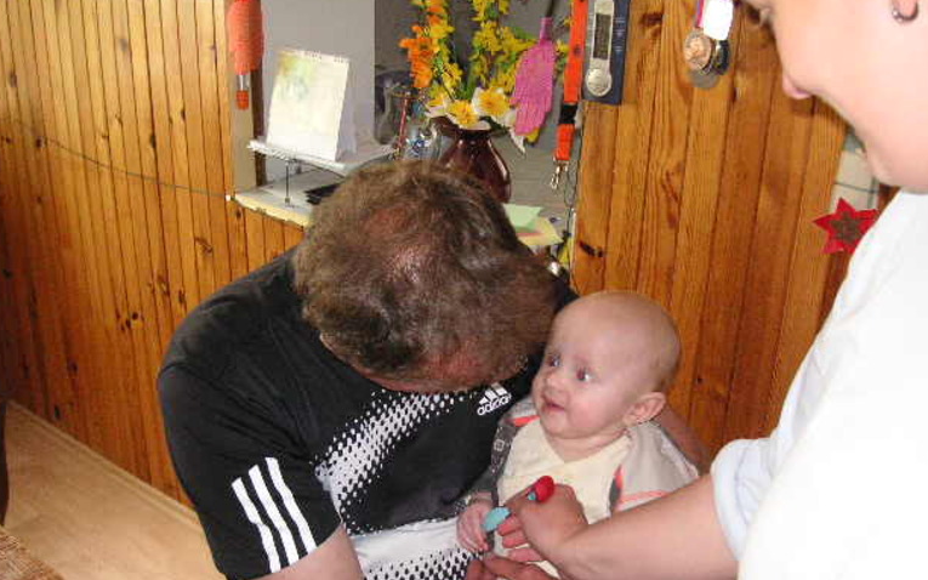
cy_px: 354
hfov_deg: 48.2
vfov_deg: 31.1
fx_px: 1037
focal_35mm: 41
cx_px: 467
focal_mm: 6.1
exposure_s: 1/45
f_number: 2.8
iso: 160
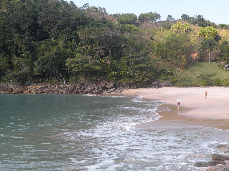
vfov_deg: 26.1
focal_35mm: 56
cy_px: 86
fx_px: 370
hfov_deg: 34.3
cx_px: 114
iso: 64
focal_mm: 9.8
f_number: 5
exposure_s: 1/171
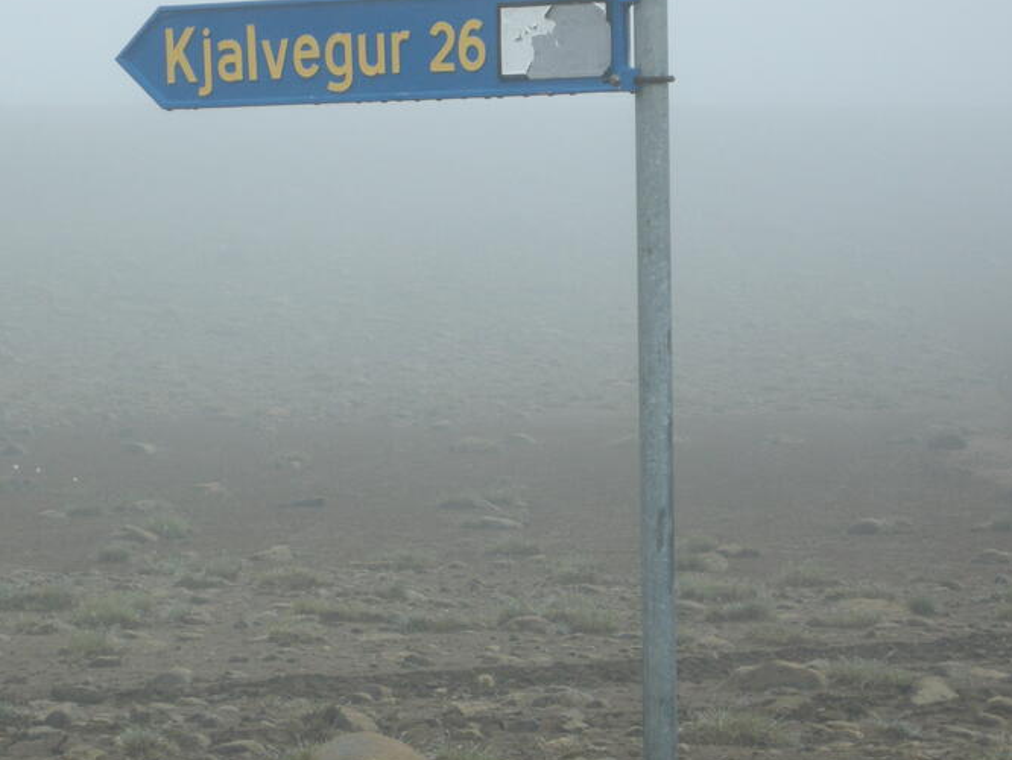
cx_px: 315
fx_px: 5527
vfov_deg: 7.9
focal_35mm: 189
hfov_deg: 10.4
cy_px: 342
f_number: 5.3
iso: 100
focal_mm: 26.3
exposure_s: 1/174
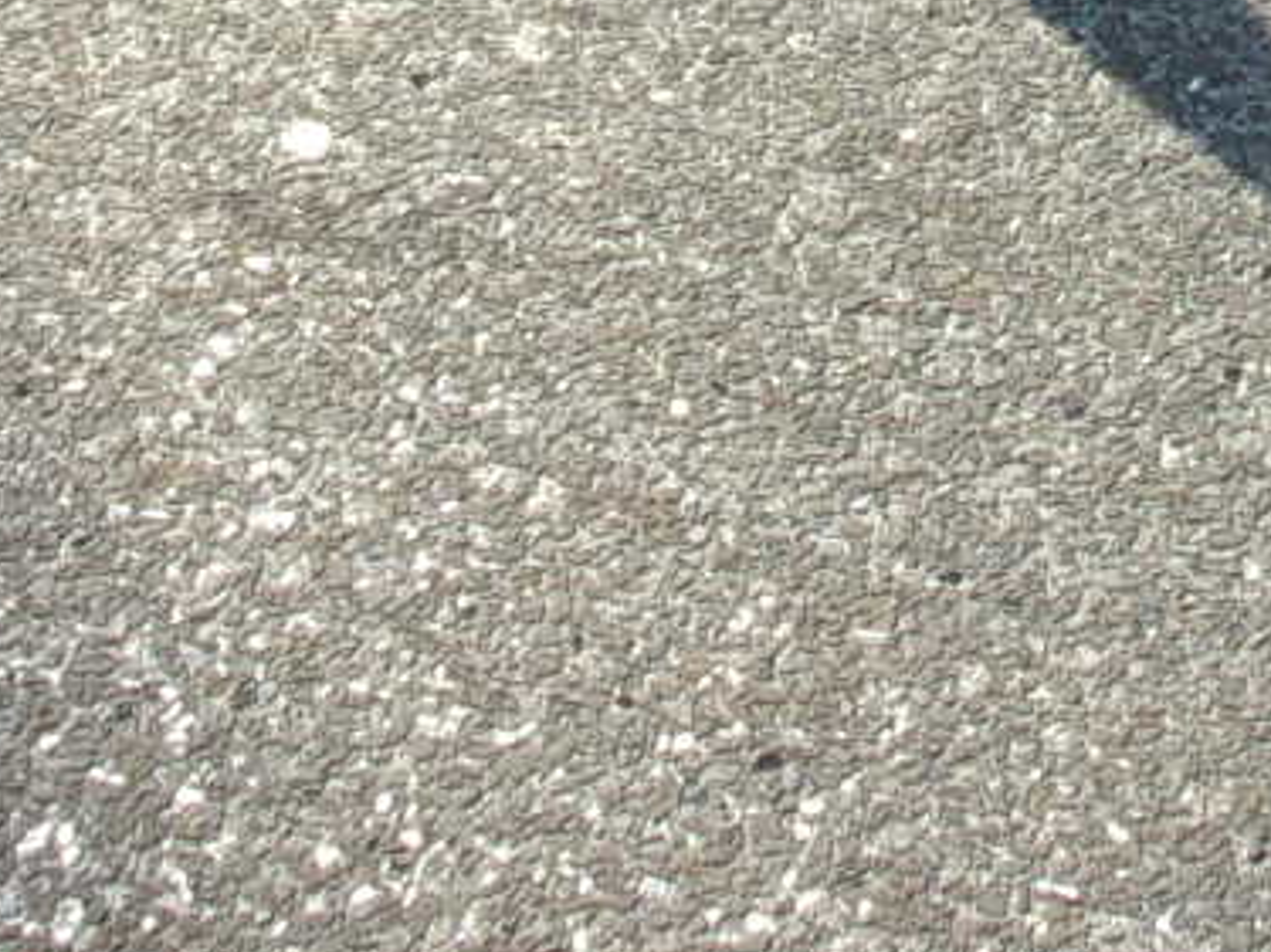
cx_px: 1139
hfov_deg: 12.8
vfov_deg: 9.4
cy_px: -461
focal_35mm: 153
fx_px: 5616
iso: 80
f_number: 3.9
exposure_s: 1/120
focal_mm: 5.1
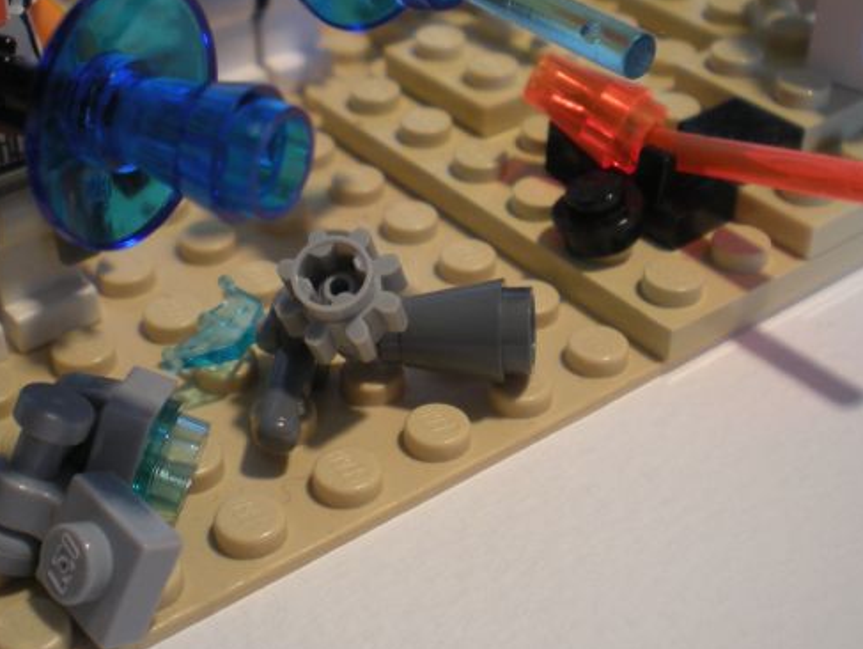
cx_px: 429
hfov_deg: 34.3
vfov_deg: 26.1
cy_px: 299
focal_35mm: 56
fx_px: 1397
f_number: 3.1
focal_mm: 6.3
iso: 66
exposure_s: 1/60.7
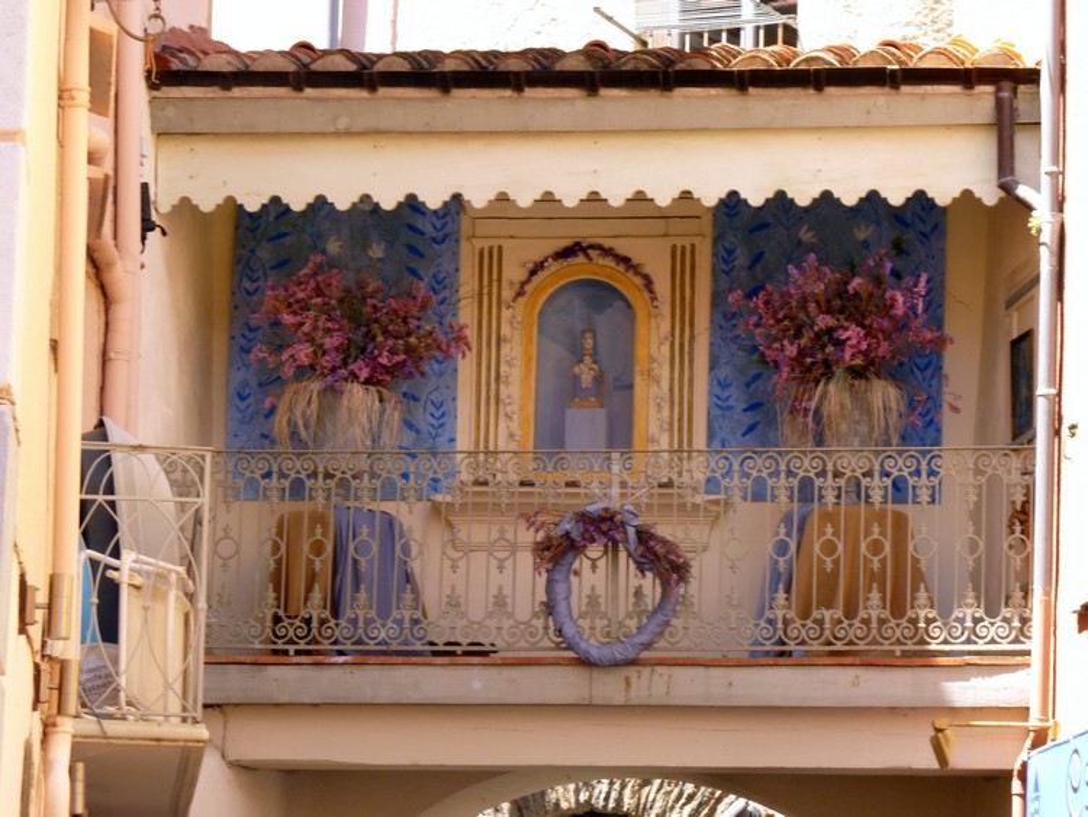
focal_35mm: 163
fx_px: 5125
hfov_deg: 12.1
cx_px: 544
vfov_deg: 9.1
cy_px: 408
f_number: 8
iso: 160
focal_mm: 29
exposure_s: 1/50
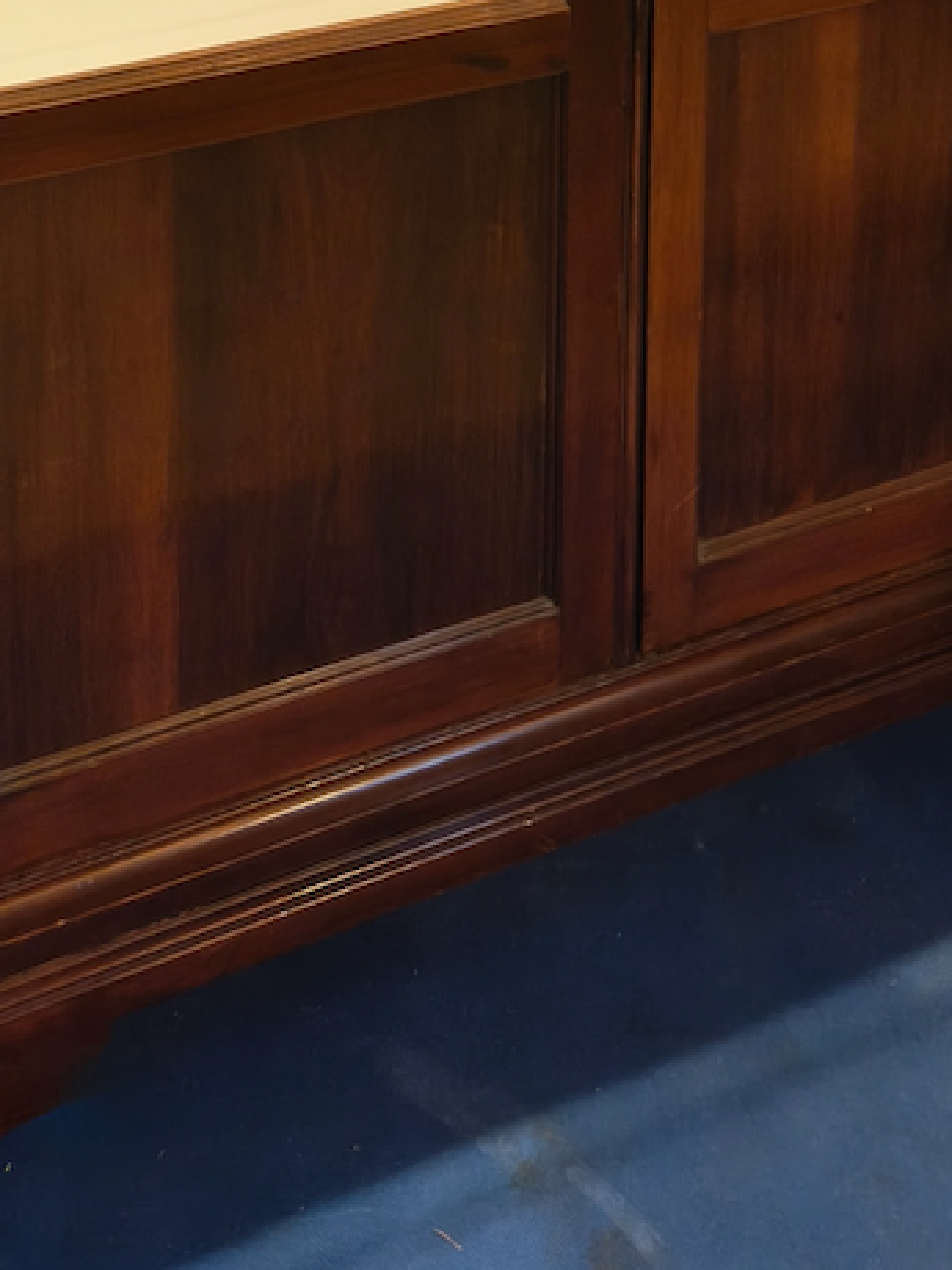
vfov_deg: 25.6
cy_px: -425
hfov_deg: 22.9
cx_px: 480
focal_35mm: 64
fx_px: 2347
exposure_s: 1/25
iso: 2000
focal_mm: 5.35
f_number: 1.7
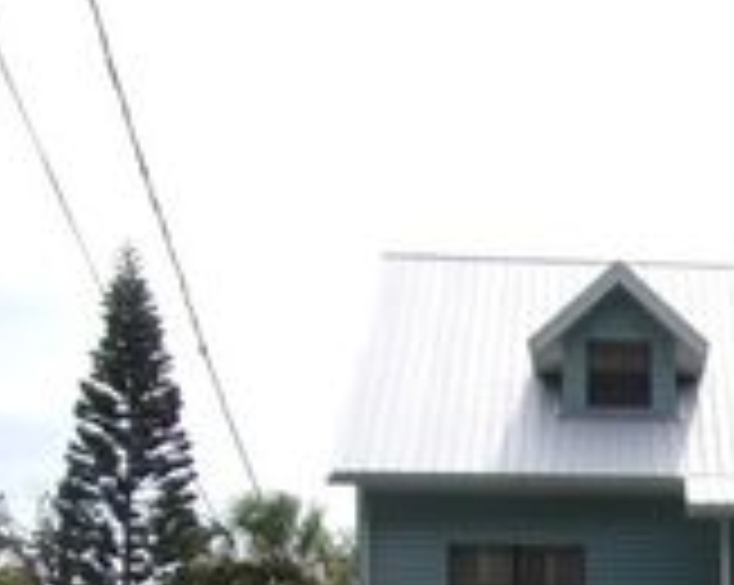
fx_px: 1562
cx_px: 806
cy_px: 826
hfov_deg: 24.7
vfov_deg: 19.1
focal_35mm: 72
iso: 80
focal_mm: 4.3
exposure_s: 1/1200
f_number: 3.3
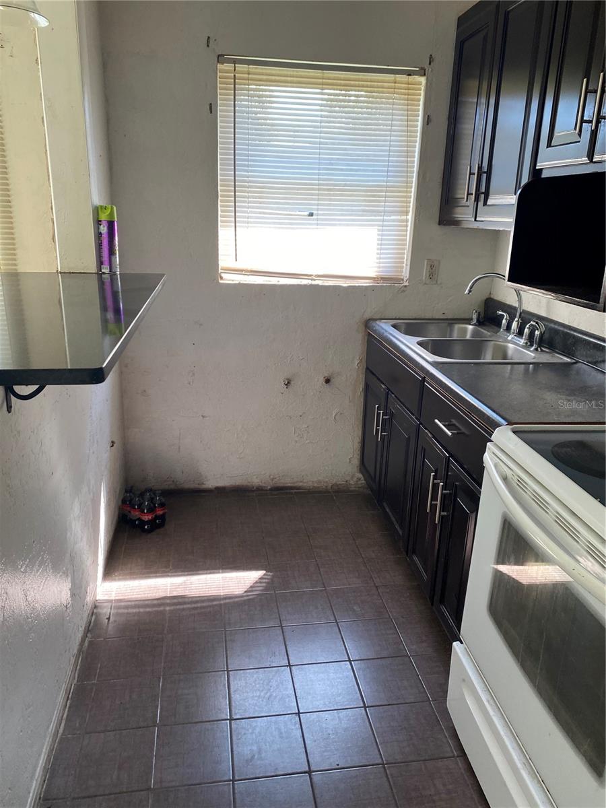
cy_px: 404
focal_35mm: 26
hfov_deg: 53.1
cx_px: 303
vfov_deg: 67.3
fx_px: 607
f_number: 1.8
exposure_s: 1/121
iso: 100
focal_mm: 4.25
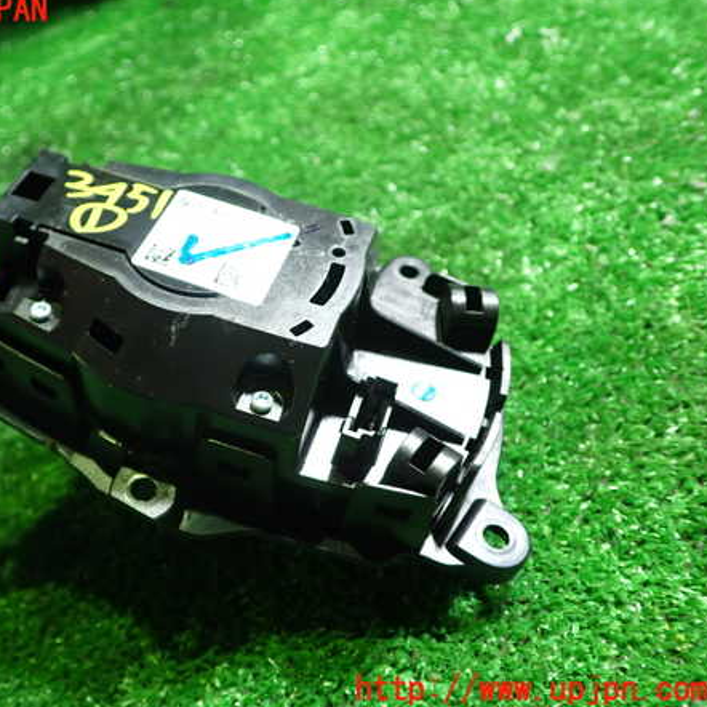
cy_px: 350
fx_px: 832
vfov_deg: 46.0
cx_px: 237
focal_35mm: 36
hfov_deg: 45.4
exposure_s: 1/30
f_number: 2.3
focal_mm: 5.4
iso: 400
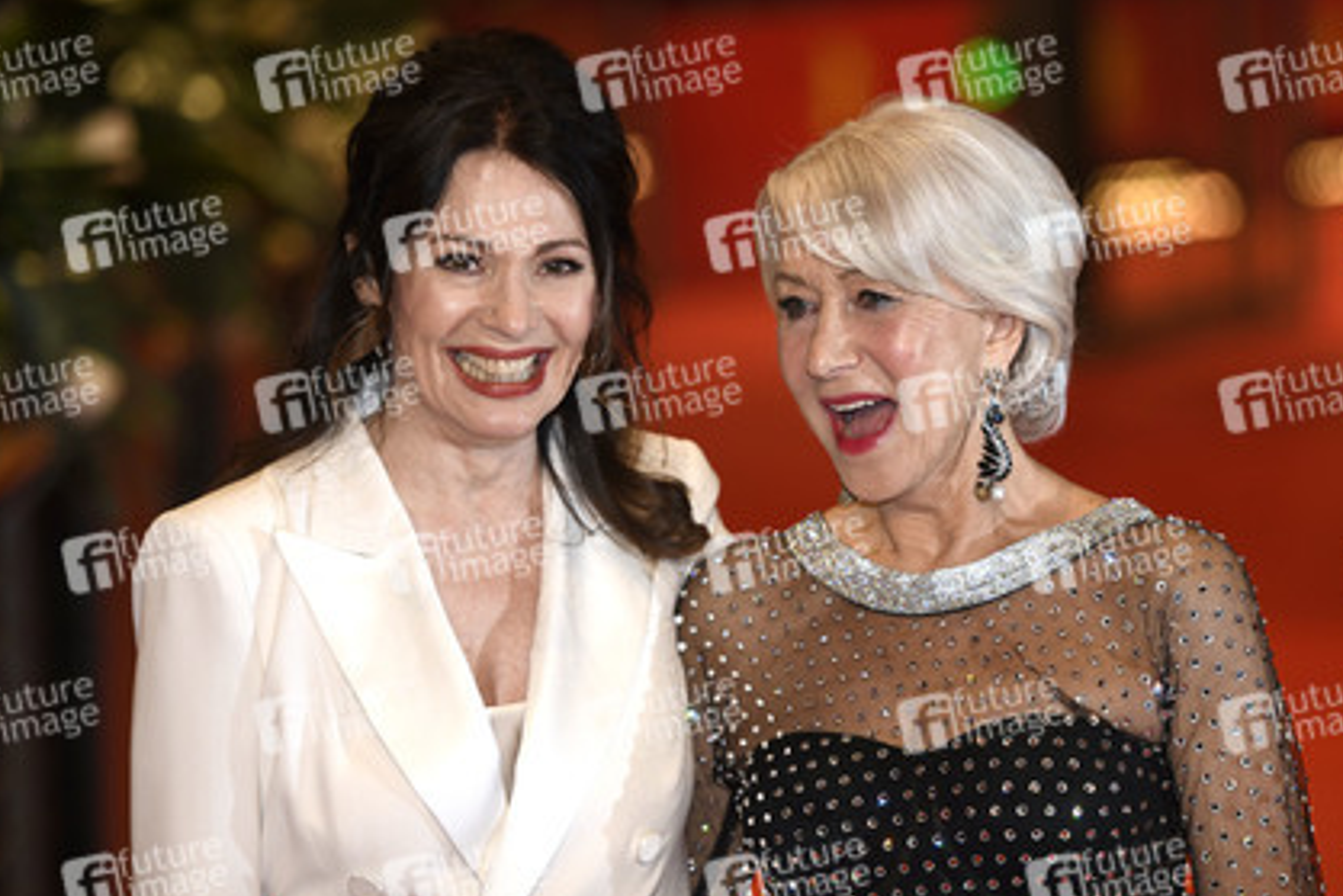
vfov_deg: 7.7
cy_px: 475
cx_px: 702
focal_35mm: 178
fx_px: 6642
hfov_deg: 11.5
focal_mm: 165
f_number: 3.2
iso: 800
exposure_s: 1/500
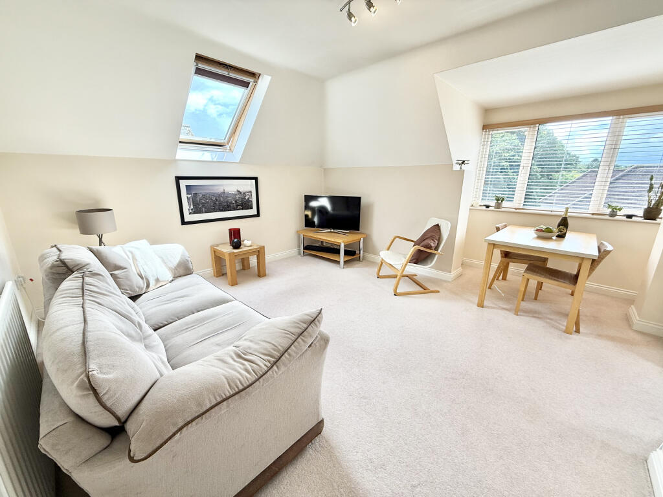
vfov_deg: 85.7
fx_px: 268
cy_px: 248
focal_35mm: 14
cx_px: 332
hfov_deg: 102.1
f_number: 2.2
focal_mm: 2.22
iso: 50
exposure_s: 1/132
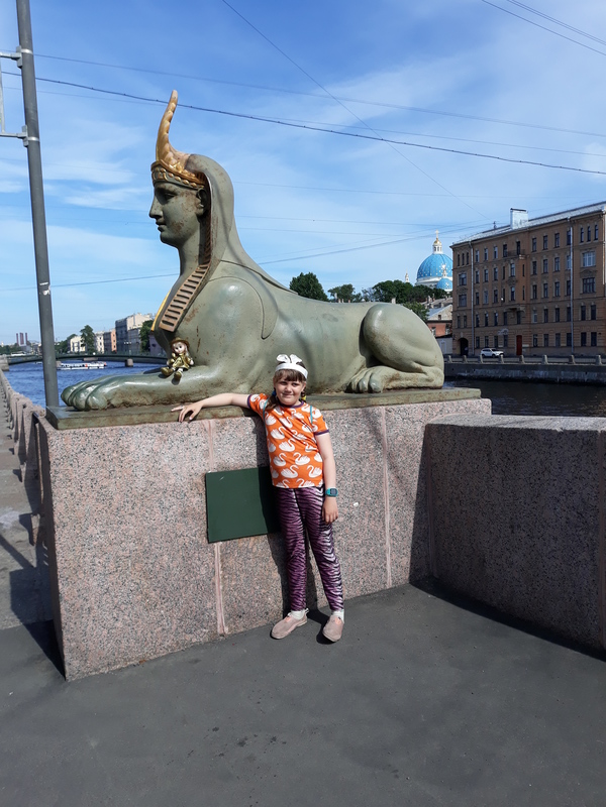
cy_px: 404
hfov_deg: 51.4
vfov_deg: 65.3
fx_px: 630
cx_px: 303
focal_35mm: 27
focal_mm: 3.71
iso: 40
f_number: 1.7
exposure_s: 1/1605
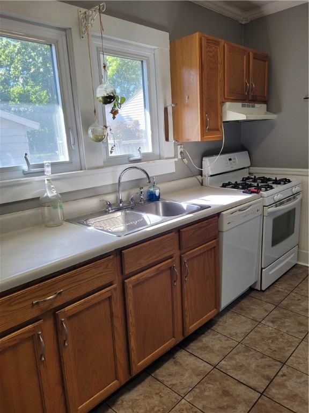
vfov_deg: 67.3
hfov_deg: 53.1
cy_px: 206
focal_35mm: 26
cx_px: 154
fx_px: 309
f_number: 1.8
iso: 64
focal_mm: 5.4
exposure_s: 1/120
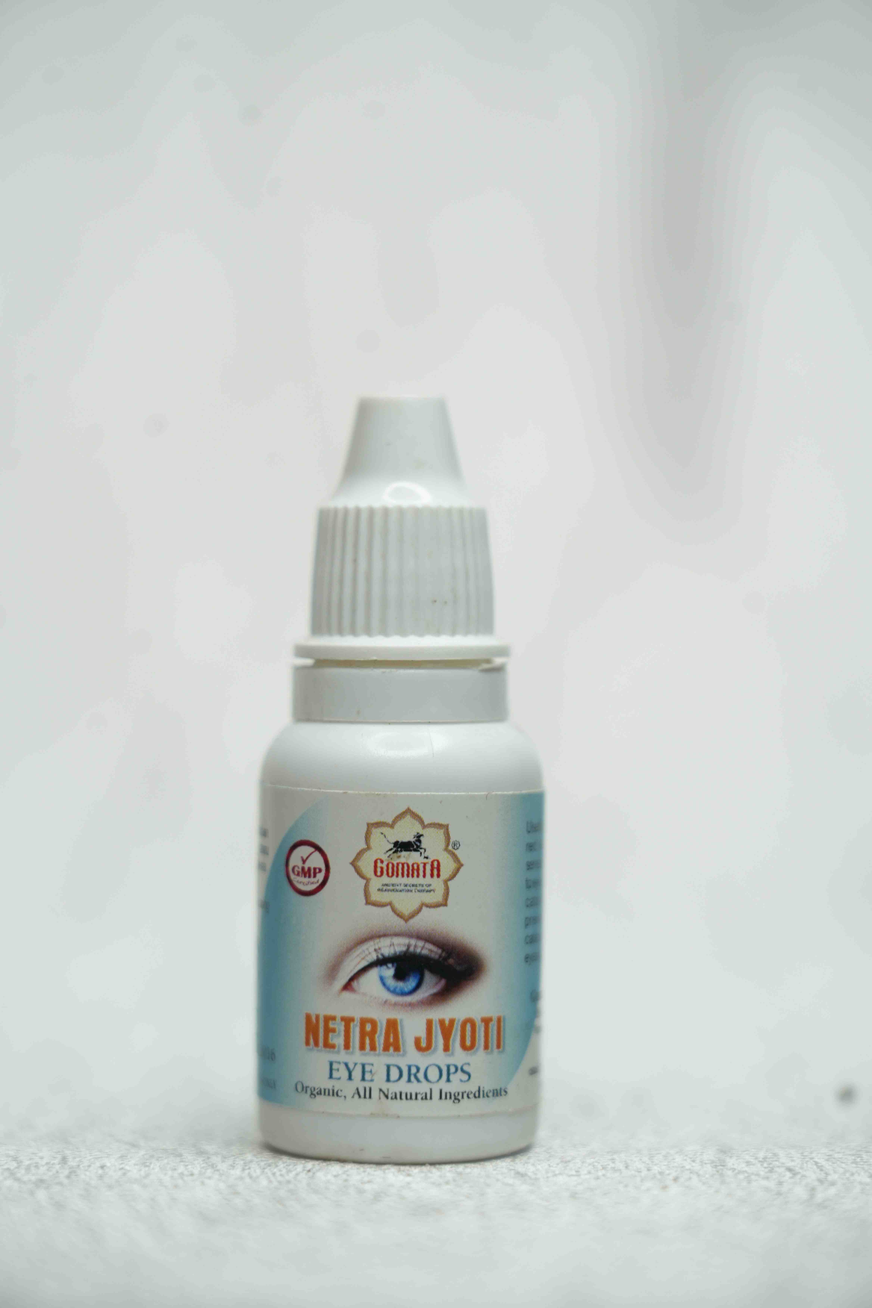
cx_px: 436
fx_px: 3815
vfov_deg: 19.5
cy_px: 654
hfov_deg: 13.0
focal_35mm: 105
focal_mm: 105
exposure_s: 1/125
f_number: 5
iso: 320
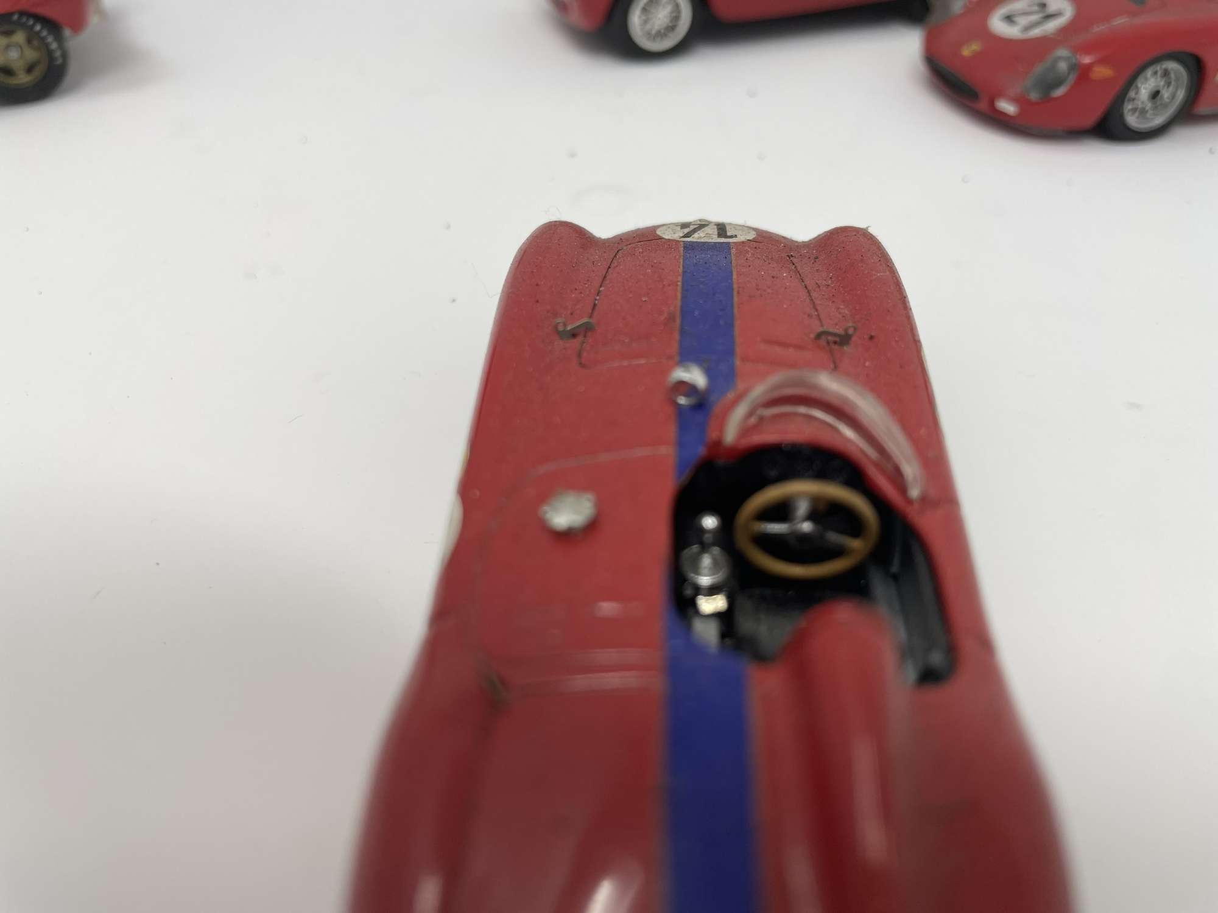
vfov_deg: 53.1
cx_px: 609
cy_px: 456
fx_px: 915
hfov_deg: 67.3
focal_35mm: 26
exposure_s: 1/276
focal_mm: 4.2
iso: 32
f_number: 1.6
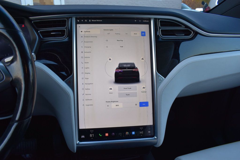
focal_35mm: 27
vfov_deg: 47.9
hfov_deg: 67.4
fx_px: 180
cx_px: 120
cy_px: 80
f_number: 7.1
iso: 400
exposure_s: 1/30
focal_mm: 18
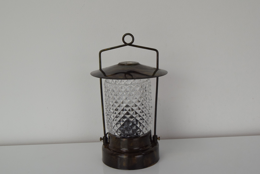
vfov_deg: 23.8
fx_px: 412
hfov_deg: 35.0
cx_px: 130
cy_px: 87
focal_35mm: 57
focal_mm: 38
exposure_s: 1/400
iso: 1600
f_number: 10
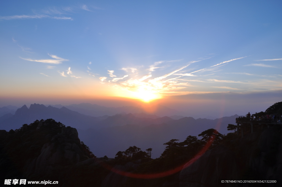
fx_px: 211
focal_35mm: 27
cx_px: 141
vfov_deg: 47.8
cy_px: 94
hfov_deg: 67.4
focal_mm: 18
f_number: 9
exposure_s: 1/80
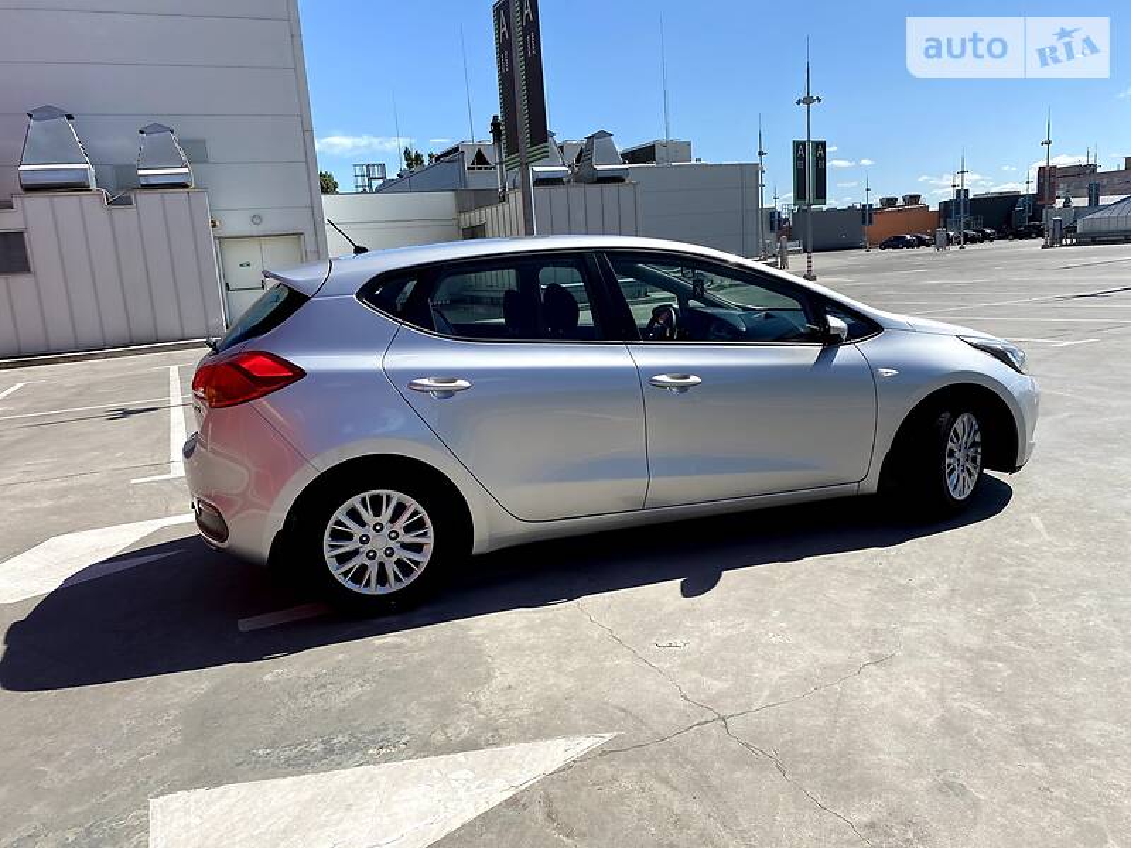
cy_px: 424
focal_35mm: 26
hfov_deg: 67.3
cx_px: 566
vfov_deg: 53.1
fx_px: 849
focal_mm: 4.2
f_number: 1.8
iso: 32
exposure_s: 1/2967
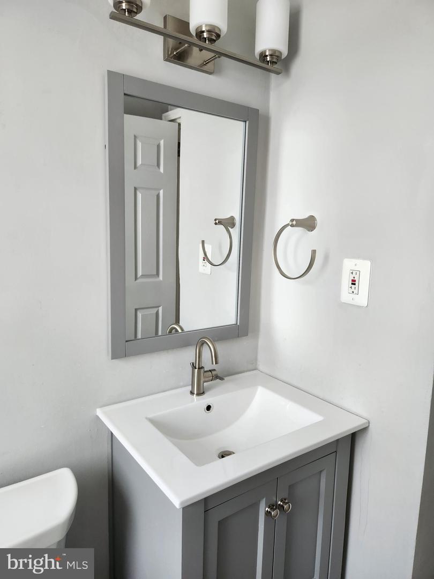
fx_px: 384
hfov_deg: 58.9
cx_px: 217
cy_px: 290
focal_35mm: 23
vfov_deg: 73.9
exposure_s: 1/180
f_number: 1.8
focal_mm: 5.4
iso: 125
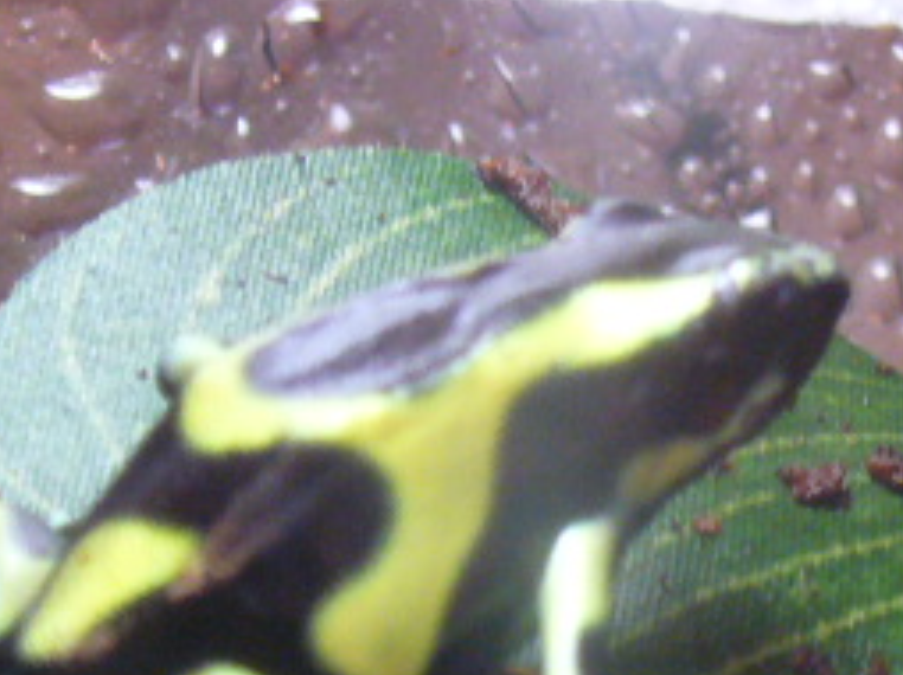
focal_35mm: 237
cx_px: 437
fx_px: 6177
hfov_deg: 8.4
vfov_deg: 6.2
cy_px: 668
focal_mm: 11.4
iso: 200
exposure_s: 1/30
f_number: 3.2
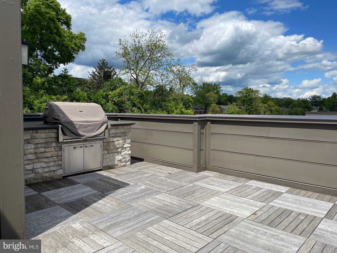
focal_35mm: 26
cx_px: 168
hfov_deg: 67.3
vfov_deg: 53.1
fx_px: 253
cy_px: 126
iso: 32
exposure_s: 1/4525
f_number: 1.6
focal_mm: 5.1
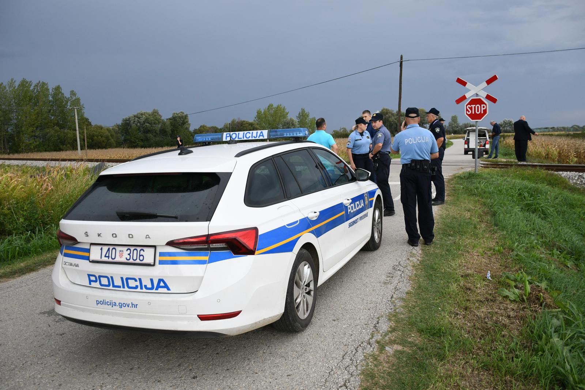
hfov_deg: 61.9
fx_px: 488
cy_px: 195
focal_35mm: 30
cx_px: 292
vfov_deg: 43.6
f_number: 4
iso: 640
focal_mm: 20
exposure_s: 1/1600
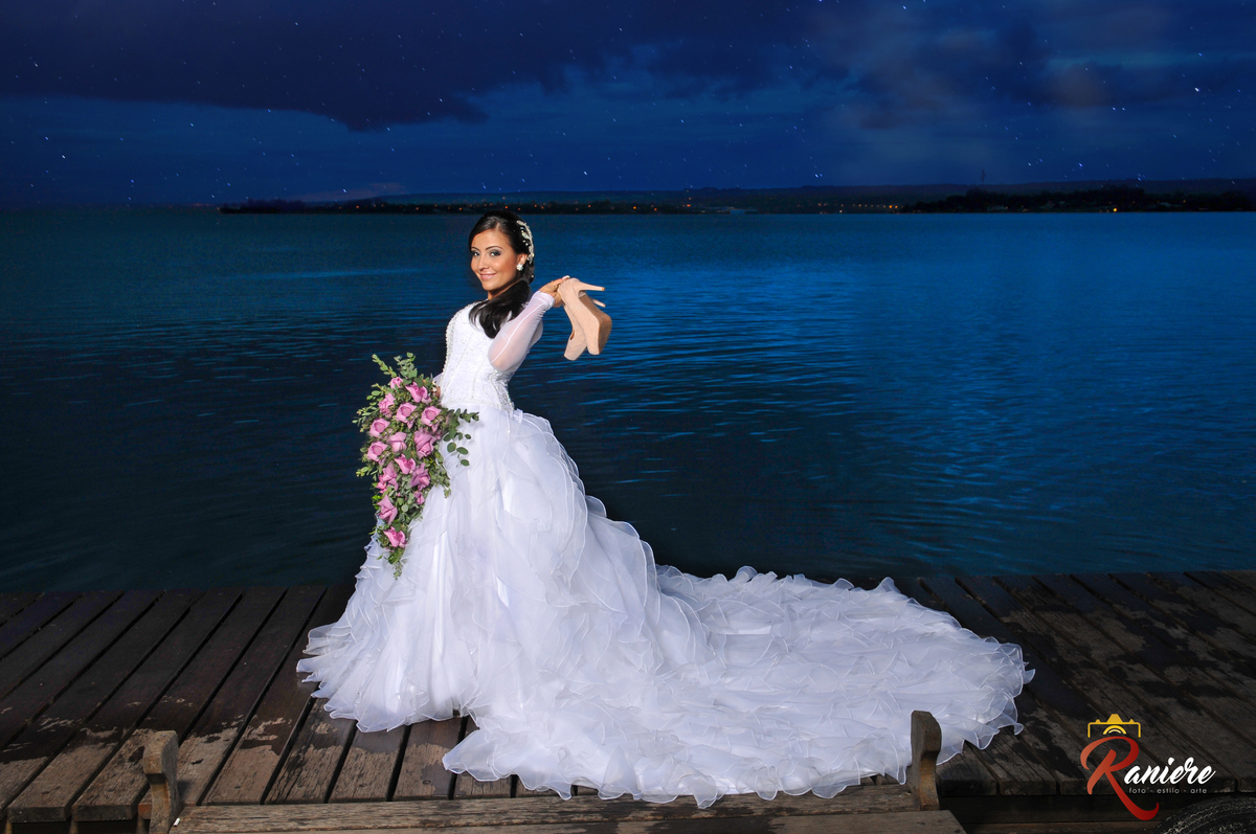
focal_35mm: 39
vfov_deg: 34.1
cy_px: 417
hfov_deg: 49.6
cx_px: 628
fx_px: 1359
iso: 320
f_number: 5.6
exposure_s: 1/40
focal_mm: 26
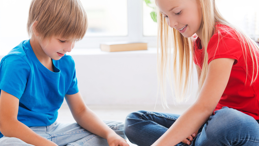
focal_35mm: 101
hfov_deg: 21.2
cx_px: 136
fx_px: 694
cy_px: 83
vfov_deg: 12.0
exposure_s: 1/125
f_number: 4
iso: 200
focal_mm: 80
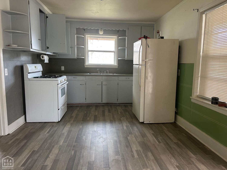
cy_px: 85
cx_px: 114
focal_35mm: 24
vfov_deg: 56.8
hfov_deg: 71.6
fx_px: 157
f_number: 1.78
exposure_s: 1/60
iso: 400
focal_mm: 6.86
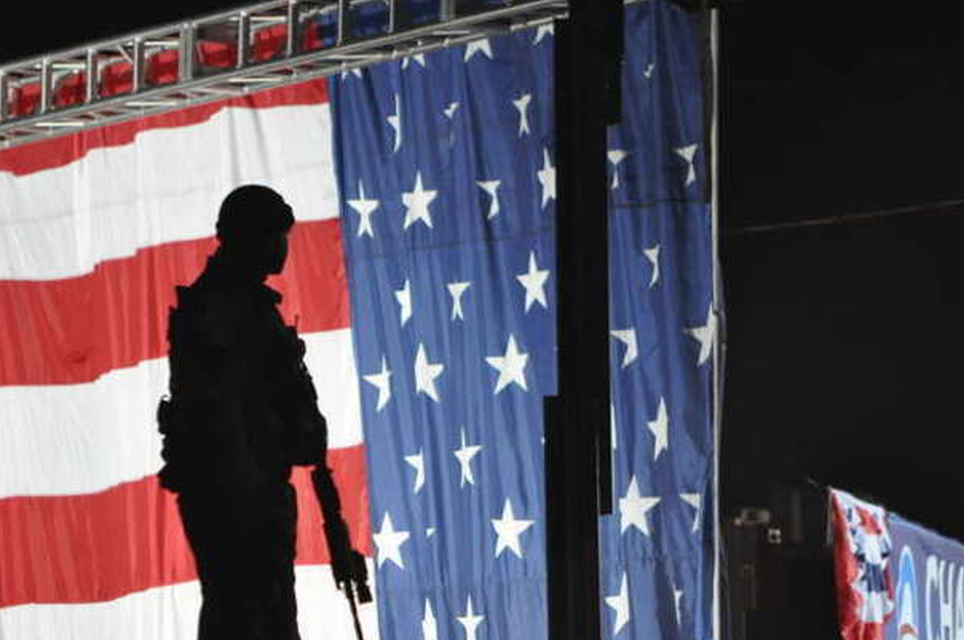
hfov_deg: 6.3
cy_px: 384
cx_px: 425
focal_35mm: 328
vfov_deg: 4.2
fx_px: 8762
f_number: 5.3
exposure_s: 1/100
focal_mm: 165
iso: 1600
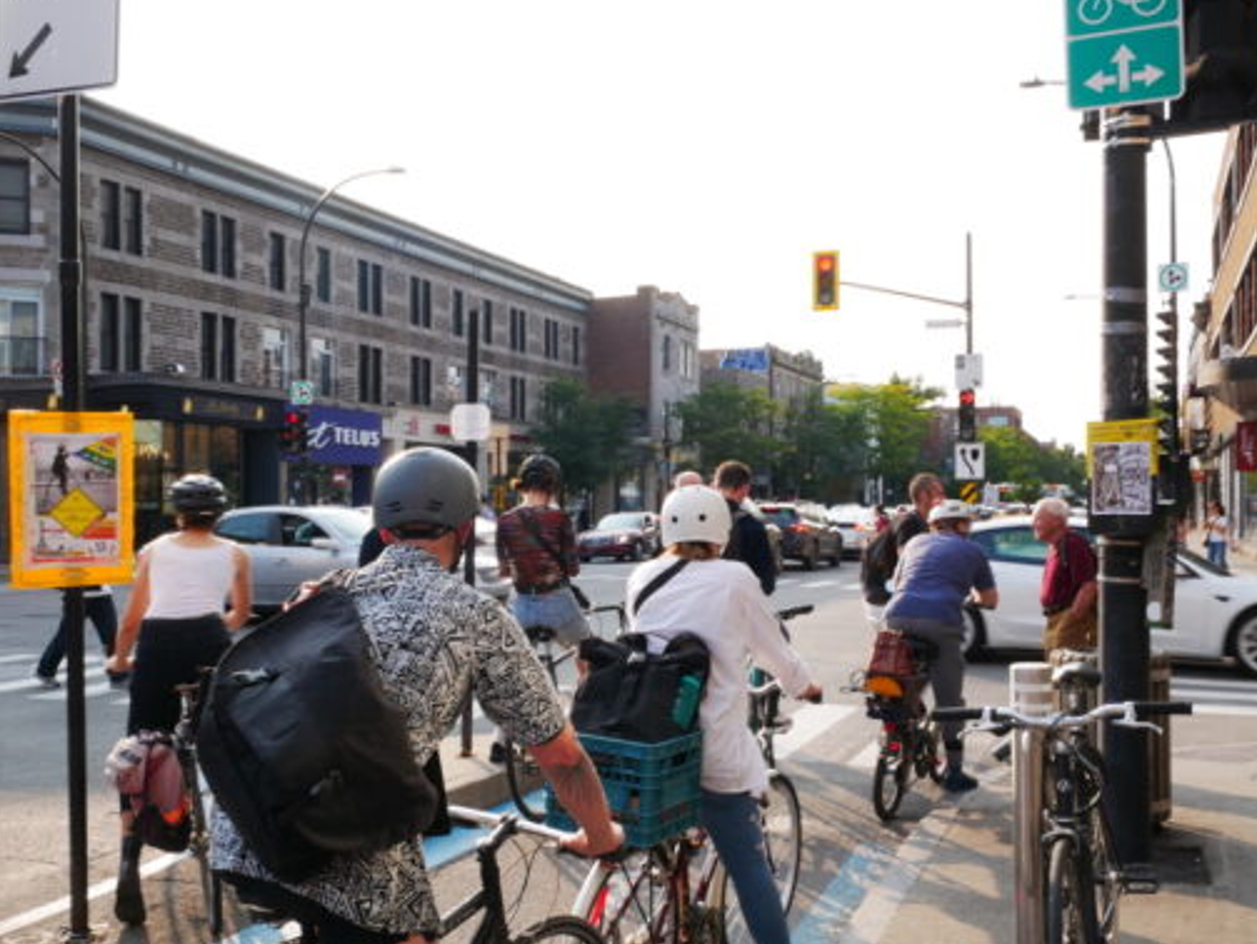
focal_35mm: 40
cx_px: 619
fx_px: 1454
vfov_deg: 36.0
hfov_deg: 46.8
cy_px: 507
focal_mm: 18
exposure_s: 1/40
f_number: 16
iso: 200
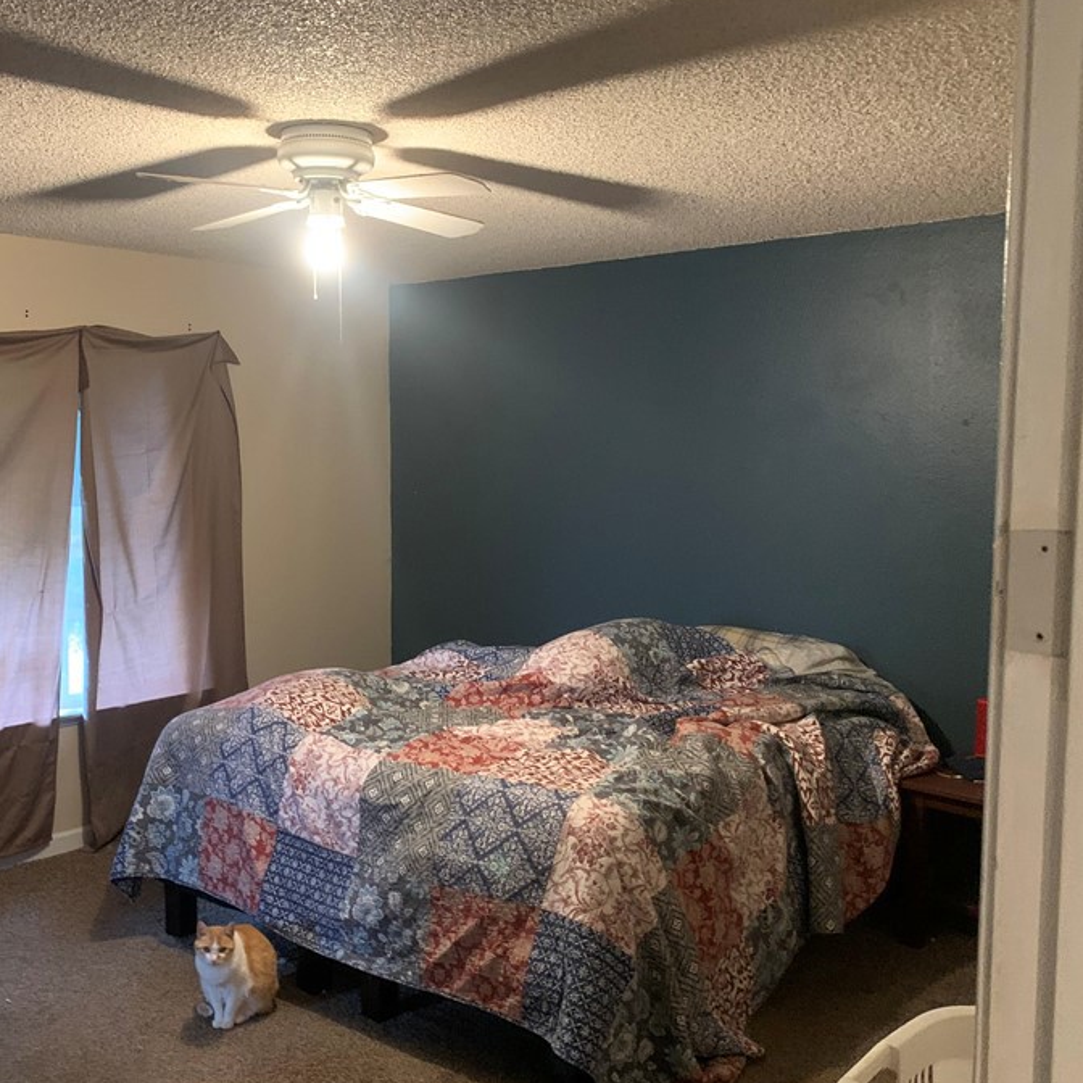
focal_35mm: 35
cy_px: 572
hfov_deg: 46.8
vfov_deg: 47.2
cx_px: 400
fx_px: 1239
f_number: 1.8
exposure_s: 1/30
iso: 400
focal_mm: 4.25
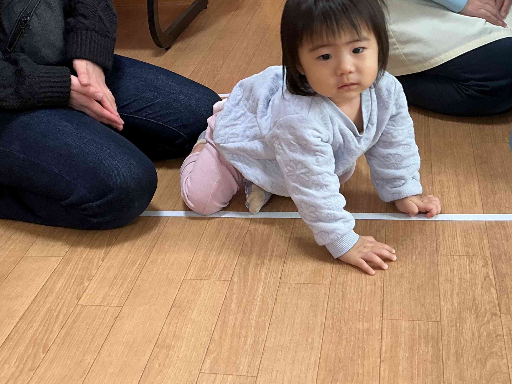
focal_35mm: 52
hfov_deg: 36.7
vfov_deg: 27.2
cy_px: 55
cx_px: 204
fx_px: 769
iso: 50
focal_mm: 3
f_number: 1.8
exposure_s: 1/60
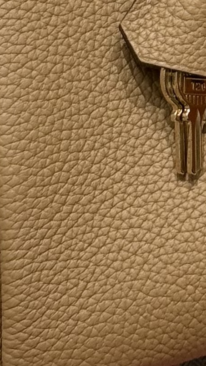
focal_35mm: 262
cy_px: -328
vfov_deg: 7.9
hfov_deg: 4.6
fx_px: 2543
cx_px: 431
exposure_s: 1/121
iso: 64
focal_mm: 6.76
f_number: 1.78
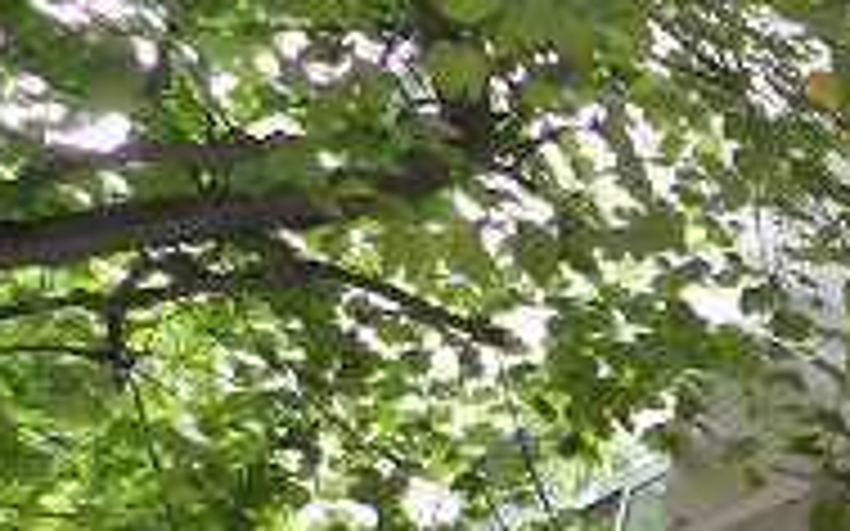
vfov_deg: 12.4
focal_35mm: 93
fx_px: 2154
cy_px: 1071
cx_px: 1421
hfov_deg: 18.6
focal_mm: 4
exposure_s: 1/50
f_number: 3.4
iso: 160
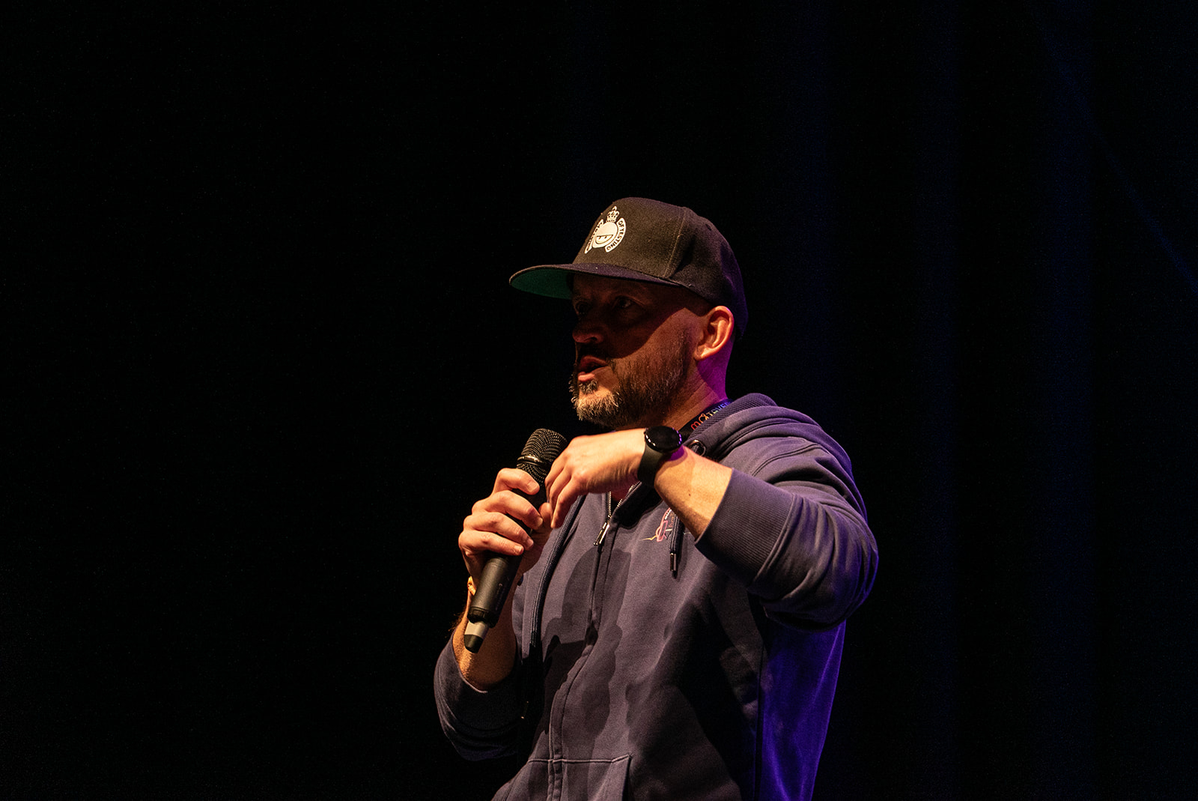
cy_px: 400
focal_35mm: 300
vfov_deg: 4.6
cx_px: 599
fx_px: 9989
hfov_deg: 6.9
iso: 3200
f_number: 5.6
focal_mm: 300
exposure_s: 1/125
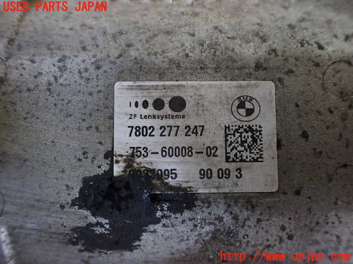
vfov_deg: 46.8
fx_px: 306
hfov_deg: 60.0
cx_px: 176
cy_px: 132
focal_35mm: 30
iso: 400
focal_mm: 5.4
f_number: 2.3
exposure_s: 1/125
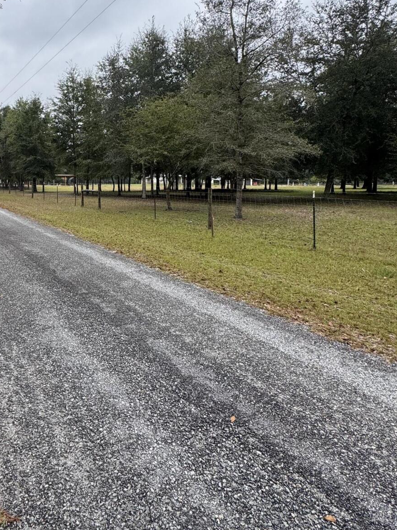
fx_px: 367
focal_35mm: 24
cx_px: 111
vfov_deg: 70.3
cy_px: 195
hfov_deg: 54.7
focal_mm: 2.22
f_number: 2.2
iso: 40
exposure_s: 1/462
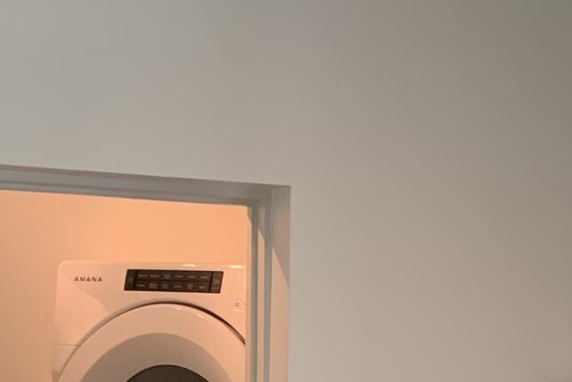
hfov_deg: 16.3
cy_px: 758
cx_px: 464
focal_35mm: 125
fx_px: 1986
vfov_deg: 10.2
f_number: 1.8
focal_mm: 4.25
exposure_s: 1/120
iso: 80
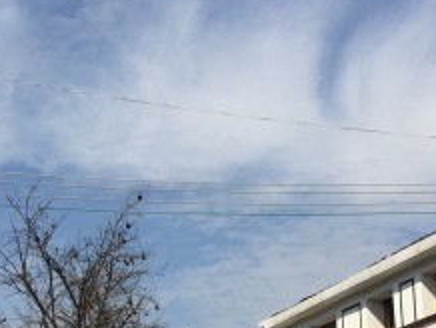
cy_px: 337
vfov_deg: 15.6
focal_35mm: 93
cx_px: 162
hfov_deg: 21.0
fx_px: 1173
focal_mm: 4.15
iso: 32
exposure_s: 1/3968
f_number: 2.2
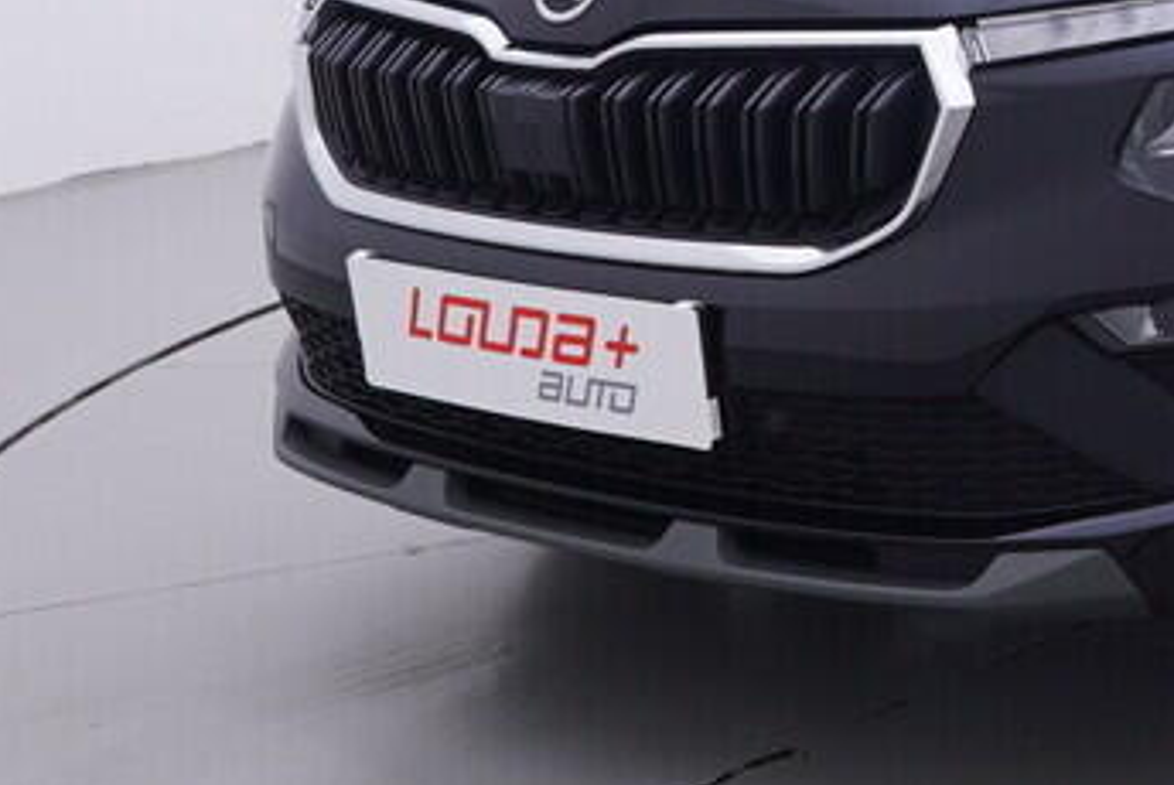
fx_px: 3071
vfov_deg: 14.3
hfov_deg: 19.1
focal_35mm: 94
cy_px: -65
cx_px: 1727
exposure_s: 1/80
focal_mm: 15
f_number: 5
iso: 200
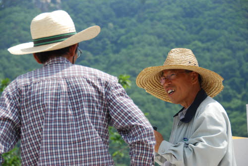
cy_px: 83
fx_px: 775
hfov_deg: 18.2
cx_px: 124
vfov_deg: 12.2
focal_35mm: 112
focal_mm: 75
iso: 180
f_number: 5.6
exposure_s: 1/500
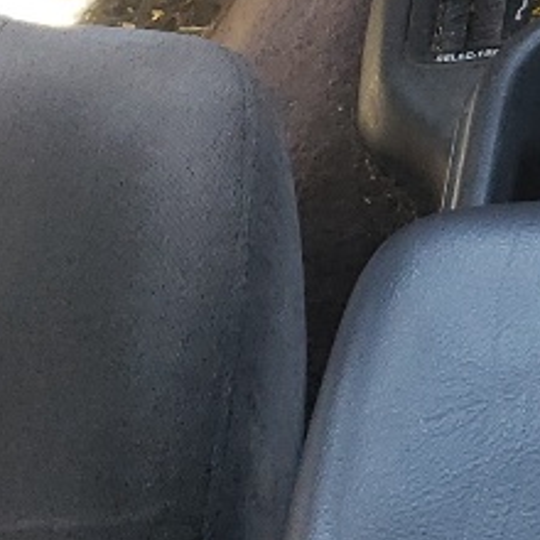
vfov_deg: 10.2
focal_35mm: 167
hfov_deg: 10.2
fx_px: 2947
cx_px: 704
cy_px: -233
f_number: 1.5
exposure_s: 1/127
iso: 50
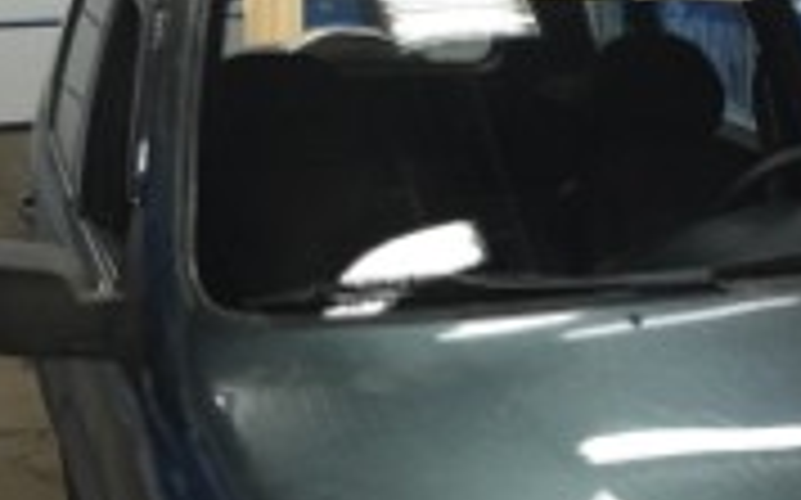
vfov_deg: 18.6
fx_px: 1505
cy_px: 414
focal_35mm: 69
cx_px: 738
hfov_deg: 28.5
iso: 160
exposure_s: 1/33
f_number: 2.2
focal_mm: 4.15
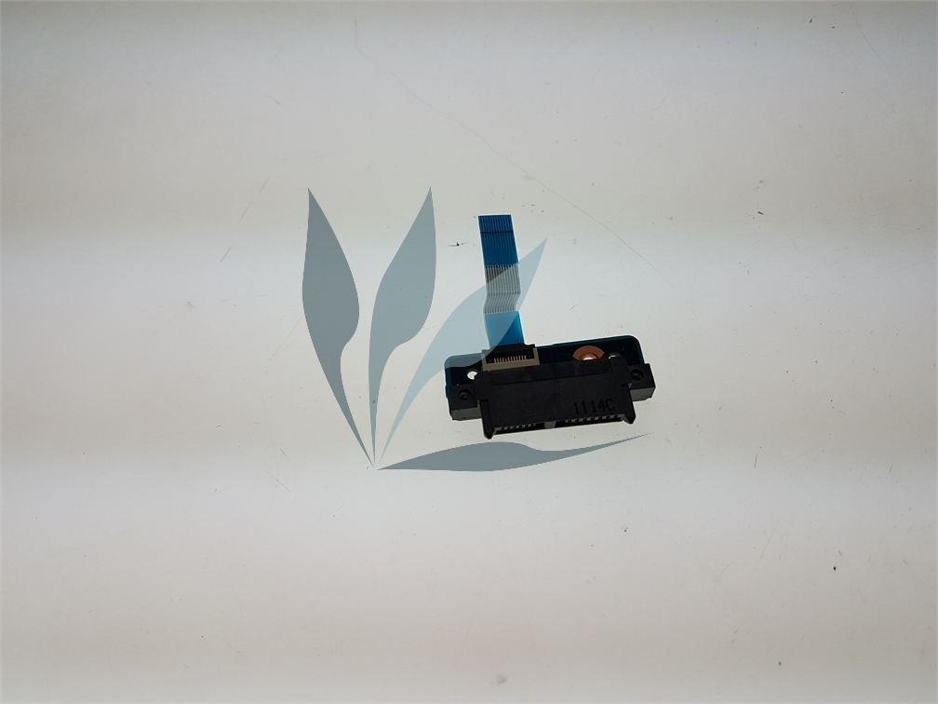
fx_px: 705
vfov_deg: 53.1
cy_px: 352
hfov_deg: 67.3
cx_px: 469
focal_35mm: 26
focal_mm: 4.2
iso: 40
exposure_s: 1/684
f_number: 1.7
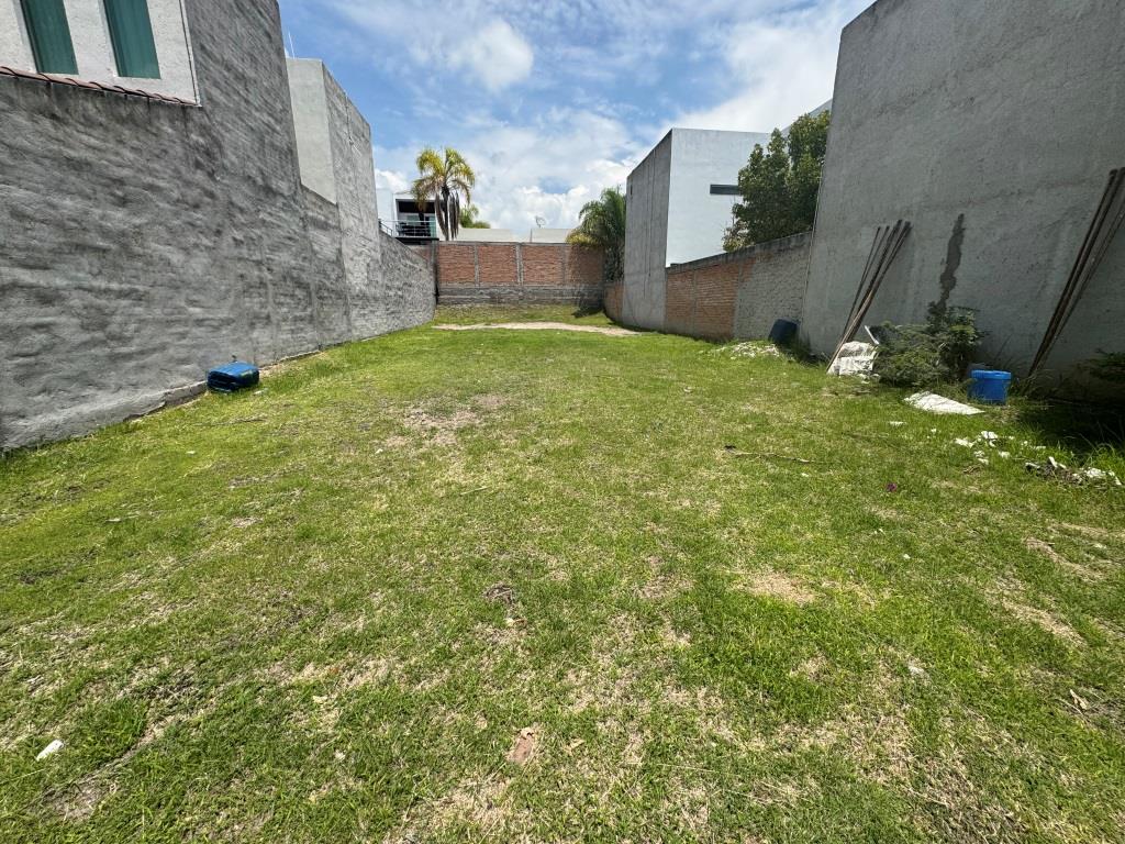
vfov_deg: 85.7
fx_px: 455
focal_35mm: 14
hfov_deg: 102.1
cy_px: 422
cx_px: 562
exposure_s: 1/2342
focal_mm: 2.22
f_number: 2.2
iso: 50
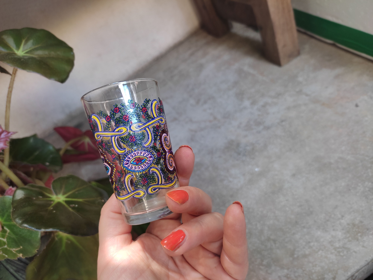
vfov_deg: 53.1
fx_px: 280
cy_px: 140
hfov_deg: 67.3
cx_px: 186
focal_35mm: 26
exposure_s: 1/33
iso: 221
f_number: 1.79
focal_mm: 4.74
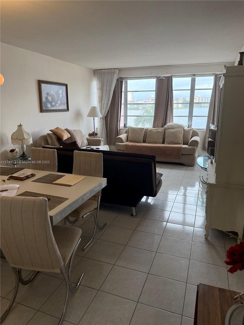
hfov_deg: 56.8
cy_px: 162
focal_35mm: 24
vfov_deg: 71.6
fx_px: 226
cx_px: 122
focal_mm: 6.76
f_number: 1.78
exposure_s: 1/214
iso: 200
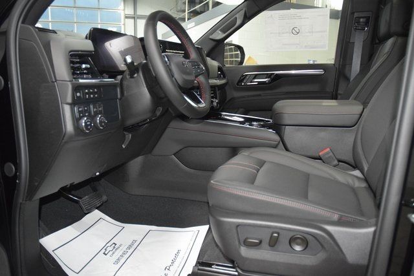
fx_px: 311
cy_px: 138
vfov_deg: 48.0
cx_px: 207
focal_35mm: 27
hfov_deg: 67.4
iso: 3200
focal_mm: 18
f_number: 3.5
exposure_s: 1/100
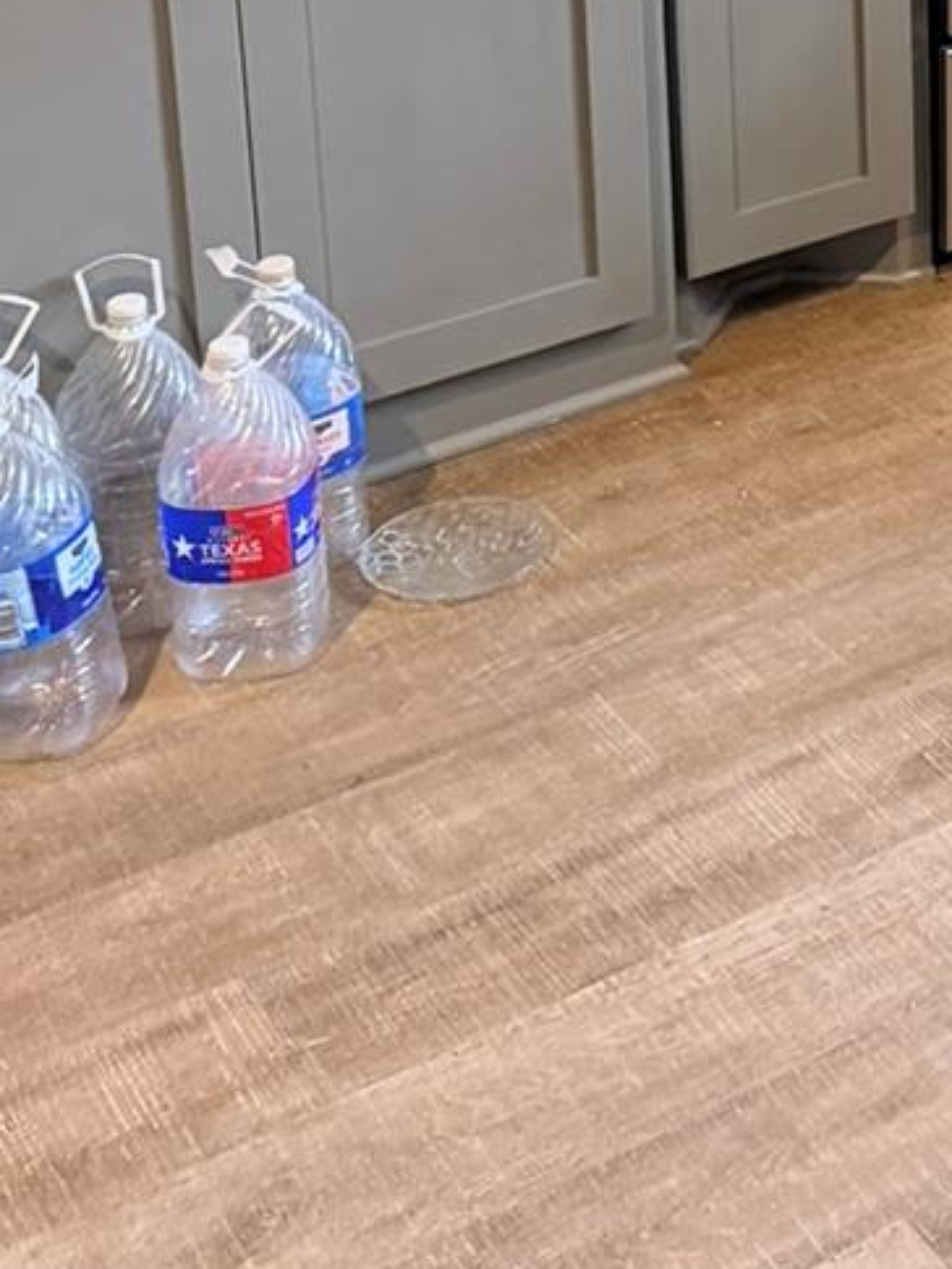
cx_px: 1295
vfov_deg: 23.3
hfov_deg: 17.9
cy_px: -290
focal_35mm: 76
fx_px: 2786
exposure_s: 1/60
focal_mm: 6.76
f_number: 1.78
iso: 500
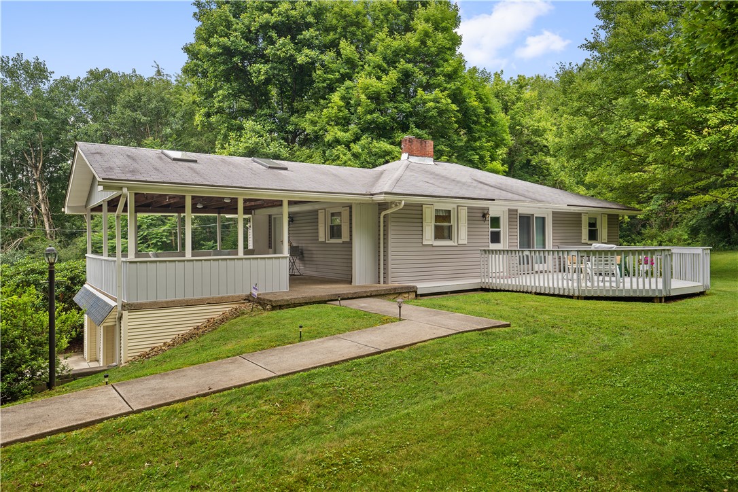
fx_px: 492
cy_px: 246
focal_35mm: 24
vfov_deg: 53.1
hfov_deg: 73.7
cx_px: 369
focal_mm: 24
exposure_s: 1/160
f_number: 6.3
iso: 125
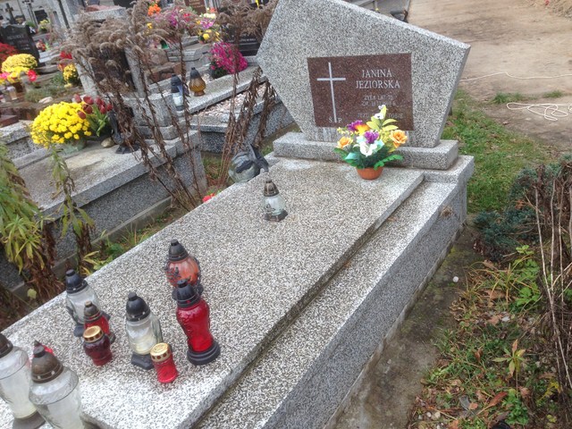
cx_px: 286
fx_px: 545
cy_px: 214
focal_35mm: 33
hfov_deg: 55.4
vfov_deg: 42.9
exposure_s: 1/141
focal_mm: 4.12
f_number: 2.4
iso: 50
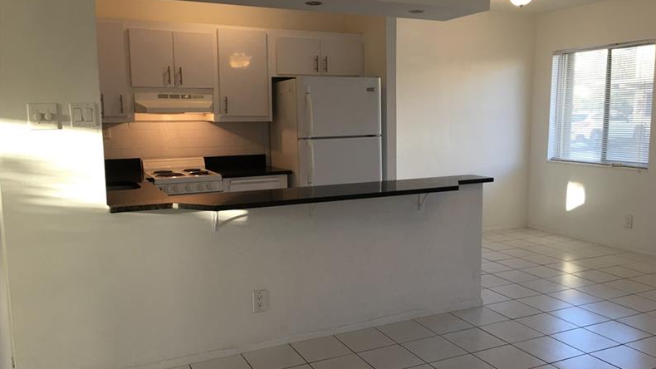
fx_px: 557
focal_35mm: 32
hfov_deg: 61.0
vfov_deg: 36.7
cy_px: 186
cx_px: 330
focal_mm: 4.15
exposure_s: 1/30
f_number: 2.2
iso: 25
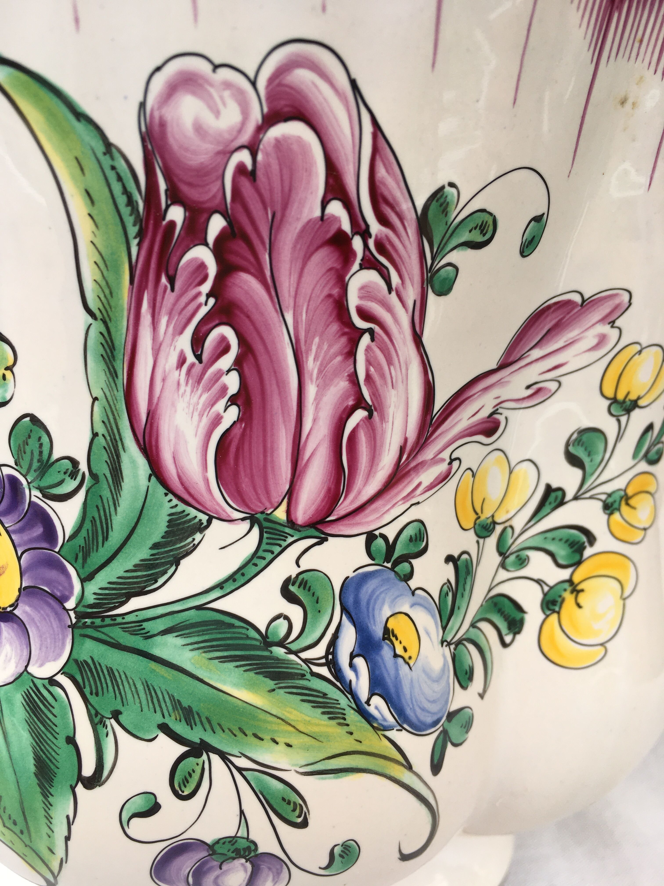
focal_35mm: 29
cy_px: 443
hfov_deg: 48.2
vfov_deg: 61.7
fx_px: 742
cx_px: 332
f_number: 2.2
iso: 25
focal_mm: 4.15
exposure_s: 1/447
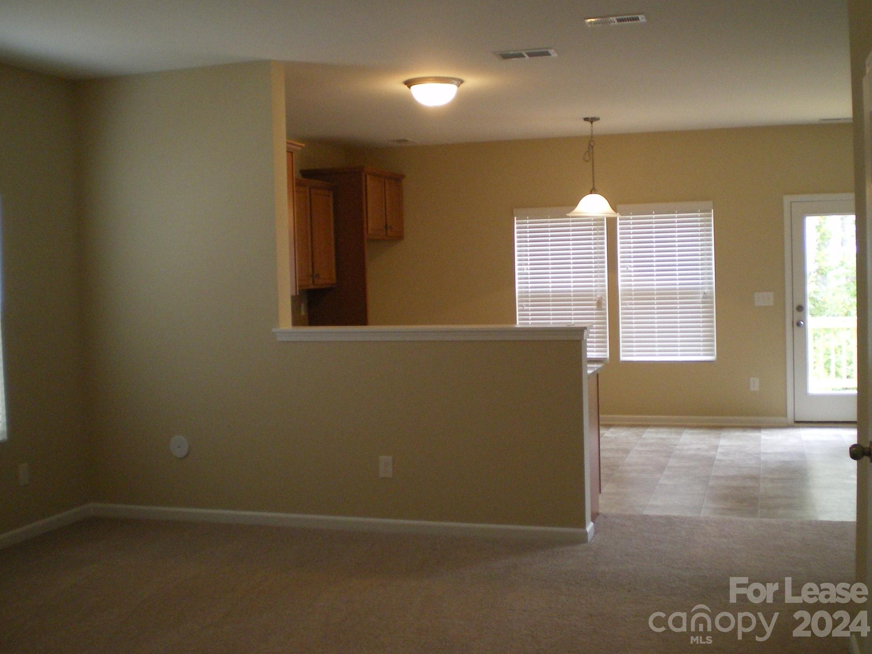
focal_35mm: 40
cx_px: 443
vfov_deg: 35.9
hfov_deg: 46.8
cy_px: 317
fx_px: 1008
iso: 320
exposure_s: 1/30
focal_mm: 6.3
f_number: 3.1
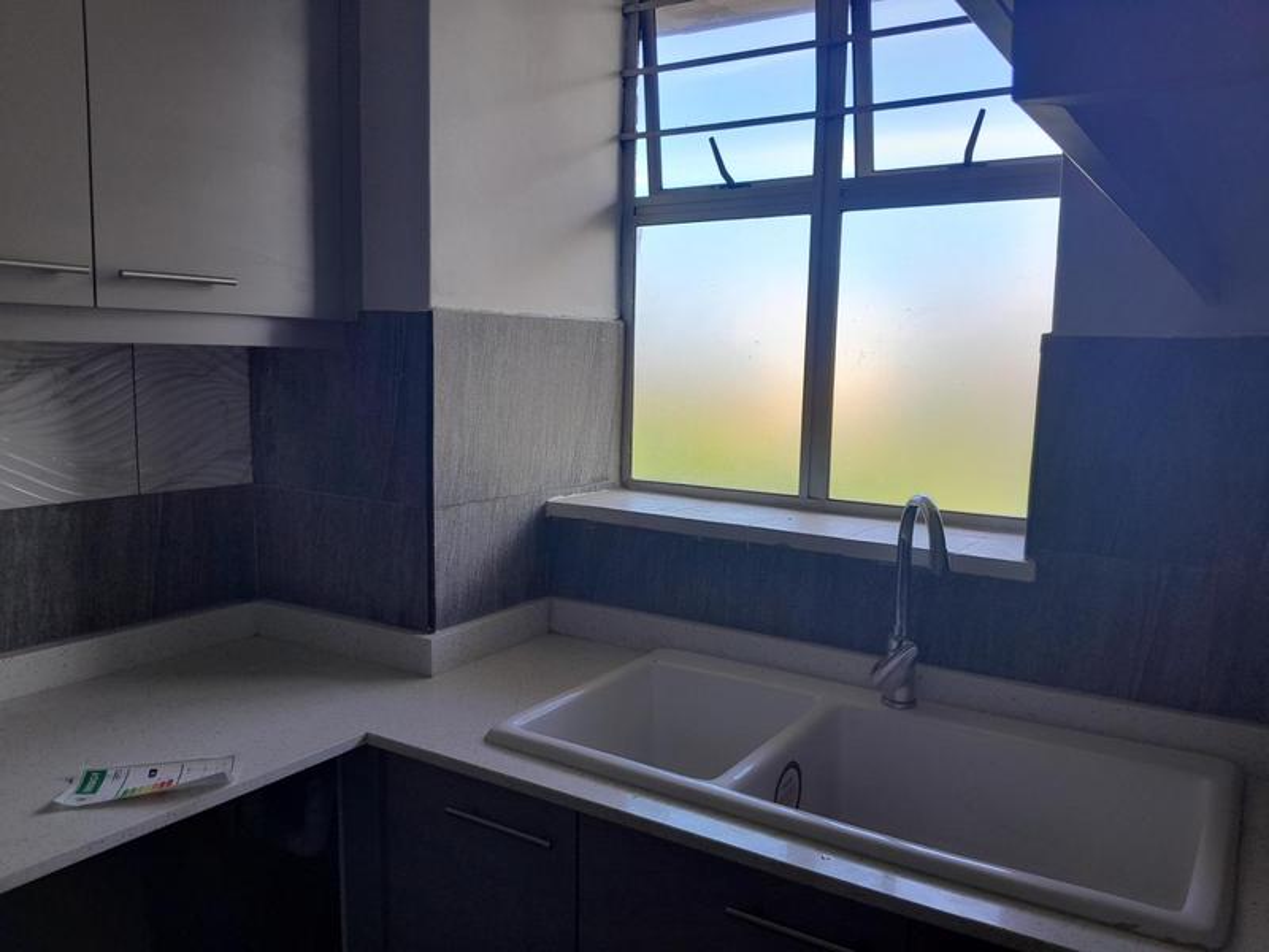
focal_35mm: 26
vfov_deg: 53.1
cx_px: 634
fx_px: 953
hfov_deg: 67.3
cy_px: 476
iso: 40
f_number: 1.8
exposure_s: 1/100
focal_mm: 3.98
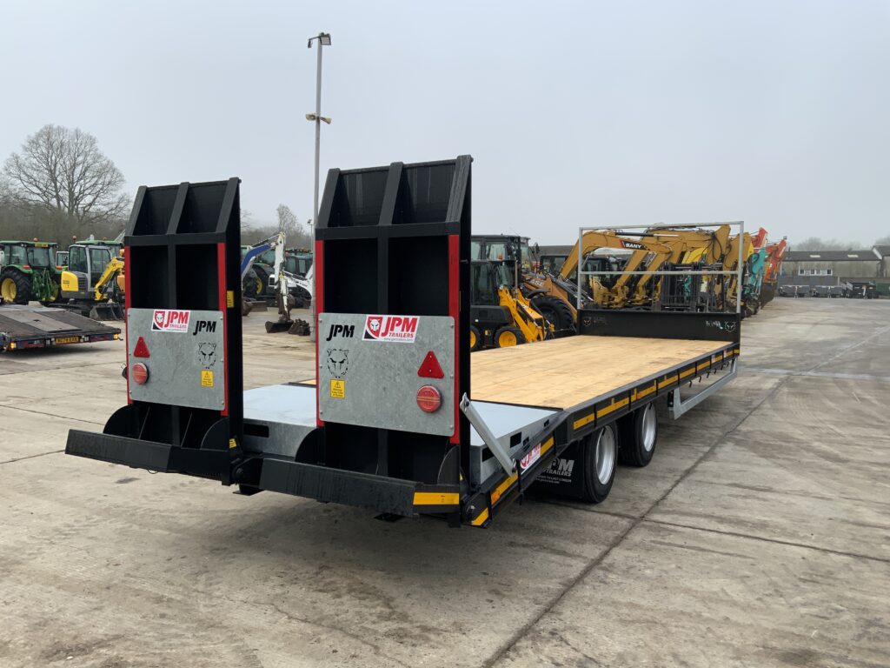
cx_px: 445
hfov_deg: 61.7
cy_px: 334
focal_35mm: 29
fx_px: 746
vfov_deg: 48.2
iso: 16
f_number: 1.8
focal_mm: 3
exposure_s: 1/435
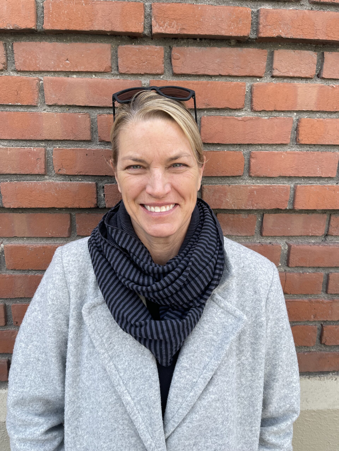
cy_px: 226
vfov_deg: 69.4
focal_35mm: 25
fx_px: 326
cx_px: 170
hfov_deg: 54.9
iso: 32
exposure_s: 1/726
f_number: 1.6
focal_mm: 5.1
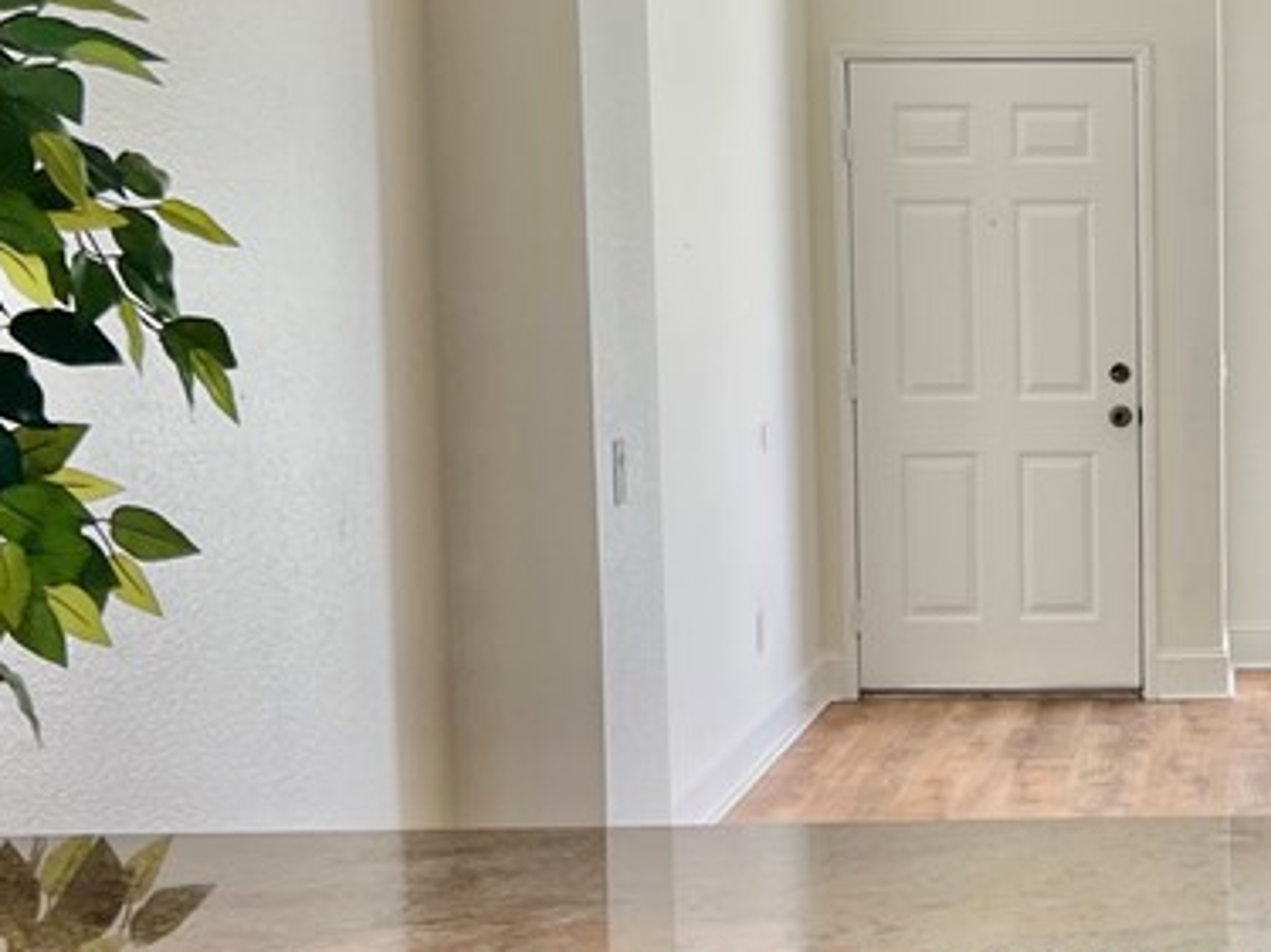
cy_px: 454
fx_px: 2606
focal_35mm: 71
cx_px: 1291
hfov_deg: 25.9
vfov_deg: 20.7
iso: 40
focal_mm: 5.7
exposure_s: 1/120
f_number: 1.5
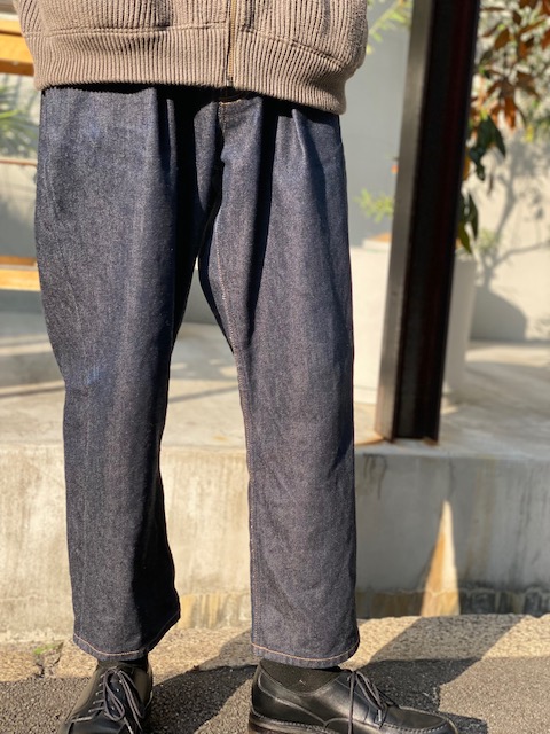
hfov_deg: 28.0
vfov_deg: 36.8
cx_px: 275
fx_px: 1102
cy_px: 367
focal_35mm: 52
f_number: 2
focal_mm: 6
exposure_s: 1/428
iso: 20
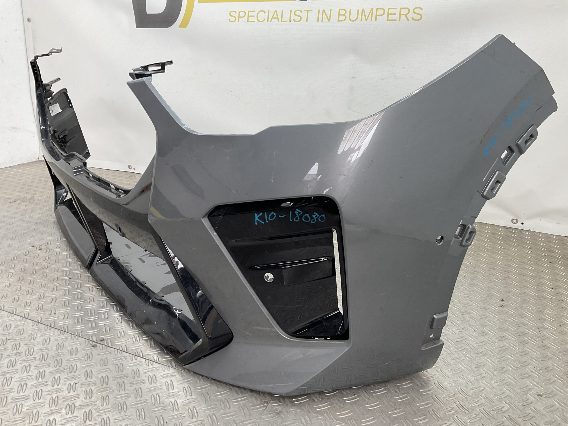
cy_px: 213
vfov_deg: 48.2
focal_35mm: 29
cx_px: 284
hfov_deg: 61.7
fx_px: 476
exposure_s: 1/120
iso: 25
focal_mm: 3
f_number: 1.8
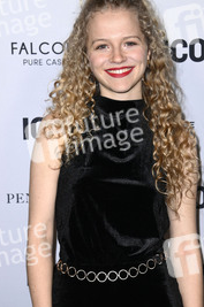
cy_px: 193
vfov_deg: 14.9
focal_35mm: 138
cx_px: 118
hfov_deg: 9.9
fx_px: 1177
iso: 1000
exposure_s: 1/250
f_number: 5.6
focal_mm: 92
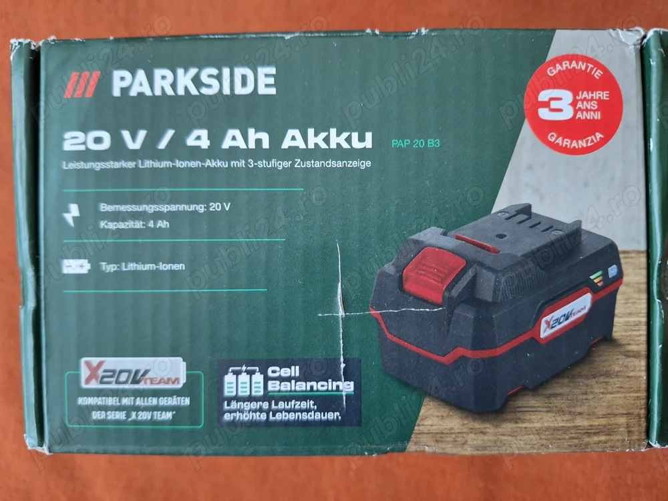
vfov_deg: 58.9
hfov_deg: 73.9
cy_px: 250
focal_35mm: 23
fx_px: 444
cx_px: 334
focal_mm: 5.54
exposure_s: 1/25
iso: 320
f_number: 1.8
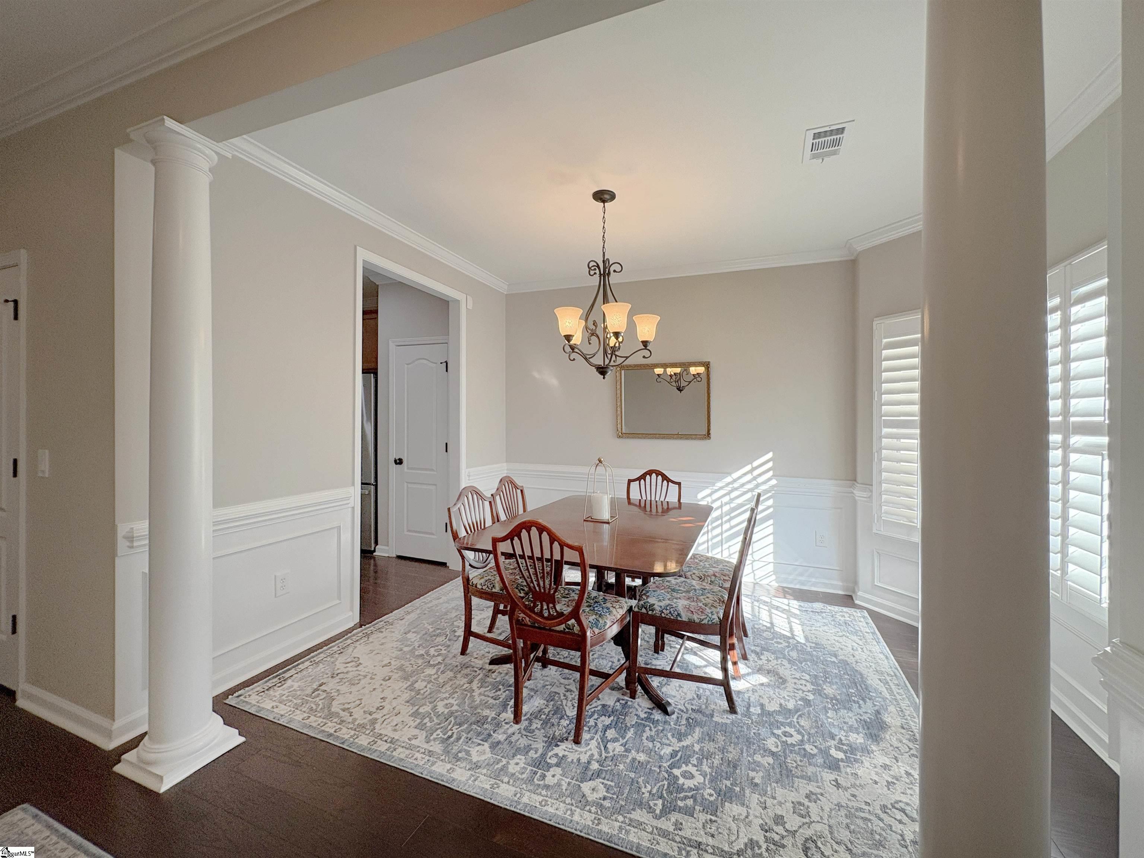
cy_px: 429
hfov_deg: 102.1
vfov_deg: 85.7
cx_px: 572
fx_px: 463
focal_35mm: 14
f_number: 2.2
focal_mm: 2.22
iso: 125
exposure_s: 1/127
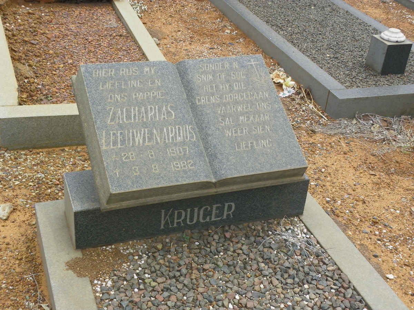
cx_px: 207
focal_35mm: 52
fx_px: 622
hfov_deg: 36.8
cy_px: 155
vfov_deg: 28.0
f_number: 5
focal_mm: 9.2
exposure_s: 1/200
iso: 64
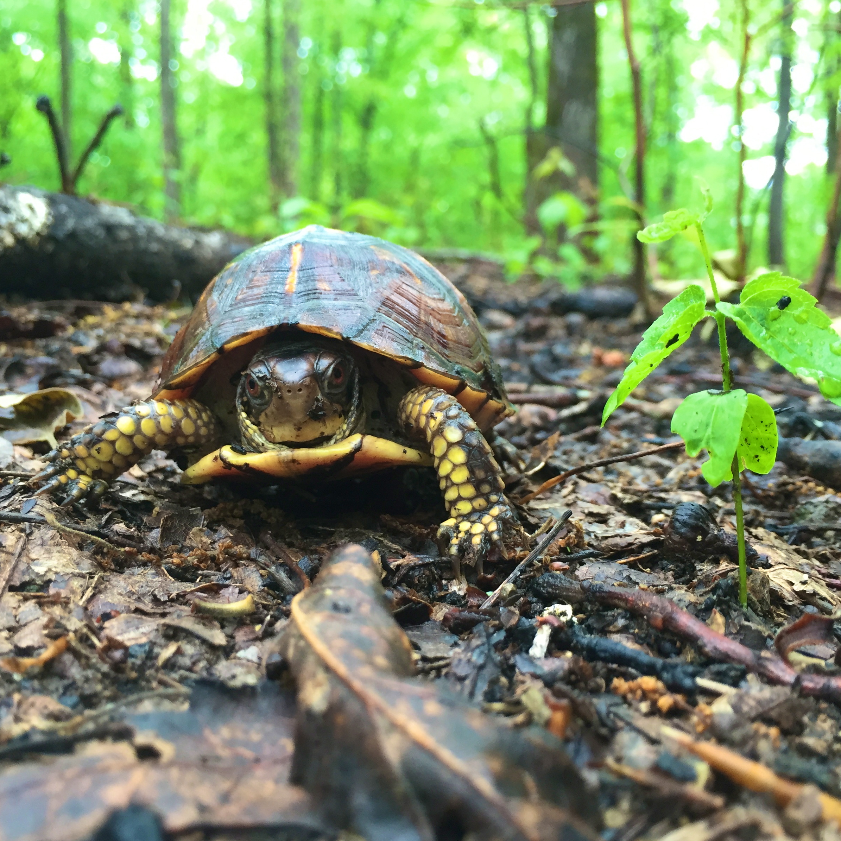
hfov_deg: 47.2
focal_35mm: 35
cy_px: 419
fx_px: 962
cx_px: 415
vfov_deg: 47.2
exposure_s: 1/30
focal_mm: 4.15
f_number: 2.2
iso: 50
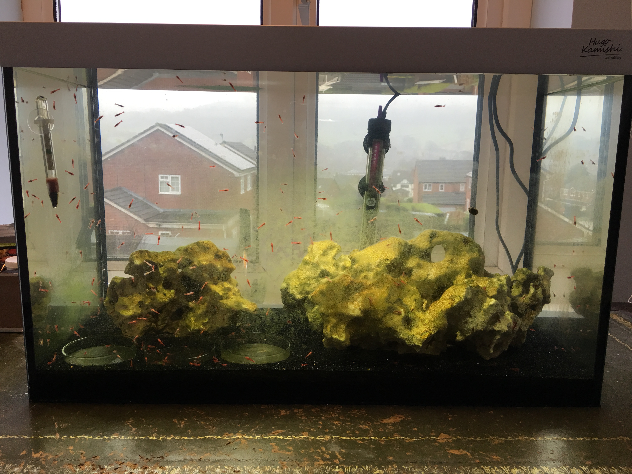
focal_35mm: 29
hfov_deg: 61.7
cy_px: 237
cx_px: 316
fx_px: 529
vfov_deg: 48.2
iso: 32
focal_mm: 4.15
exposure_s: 1/33
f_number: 2.2
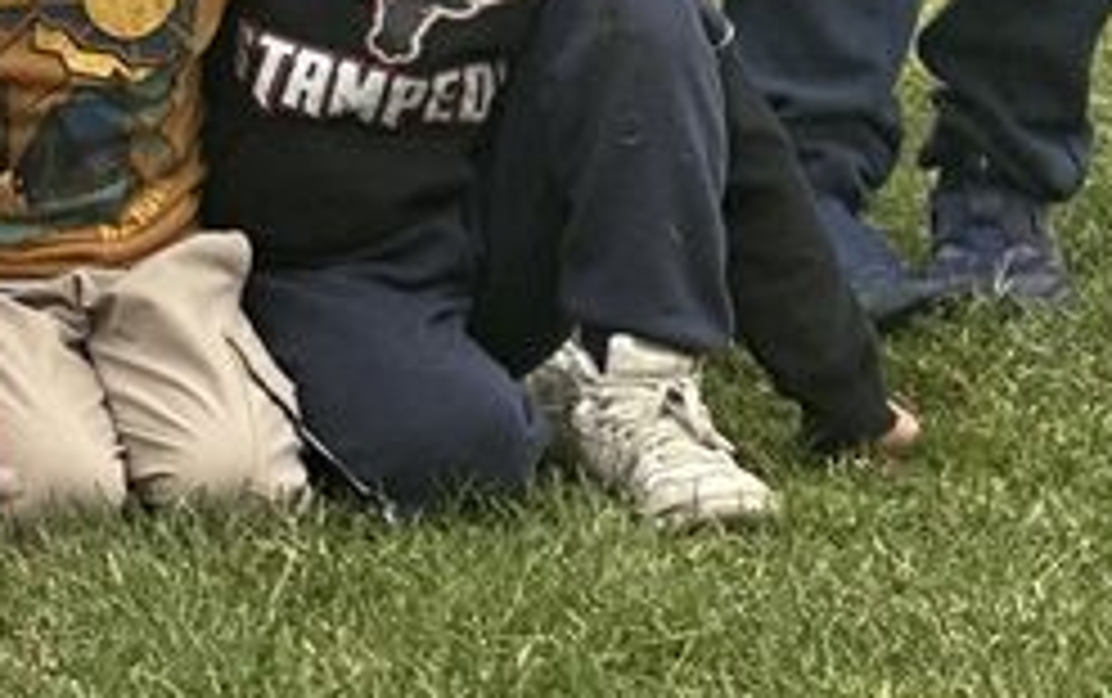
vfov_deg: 3.8
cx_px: -1130
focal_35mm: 338
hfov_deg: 6.0
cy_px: -856
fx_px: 10255
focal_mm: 9
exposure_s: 1/121
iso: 64
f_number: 2.8
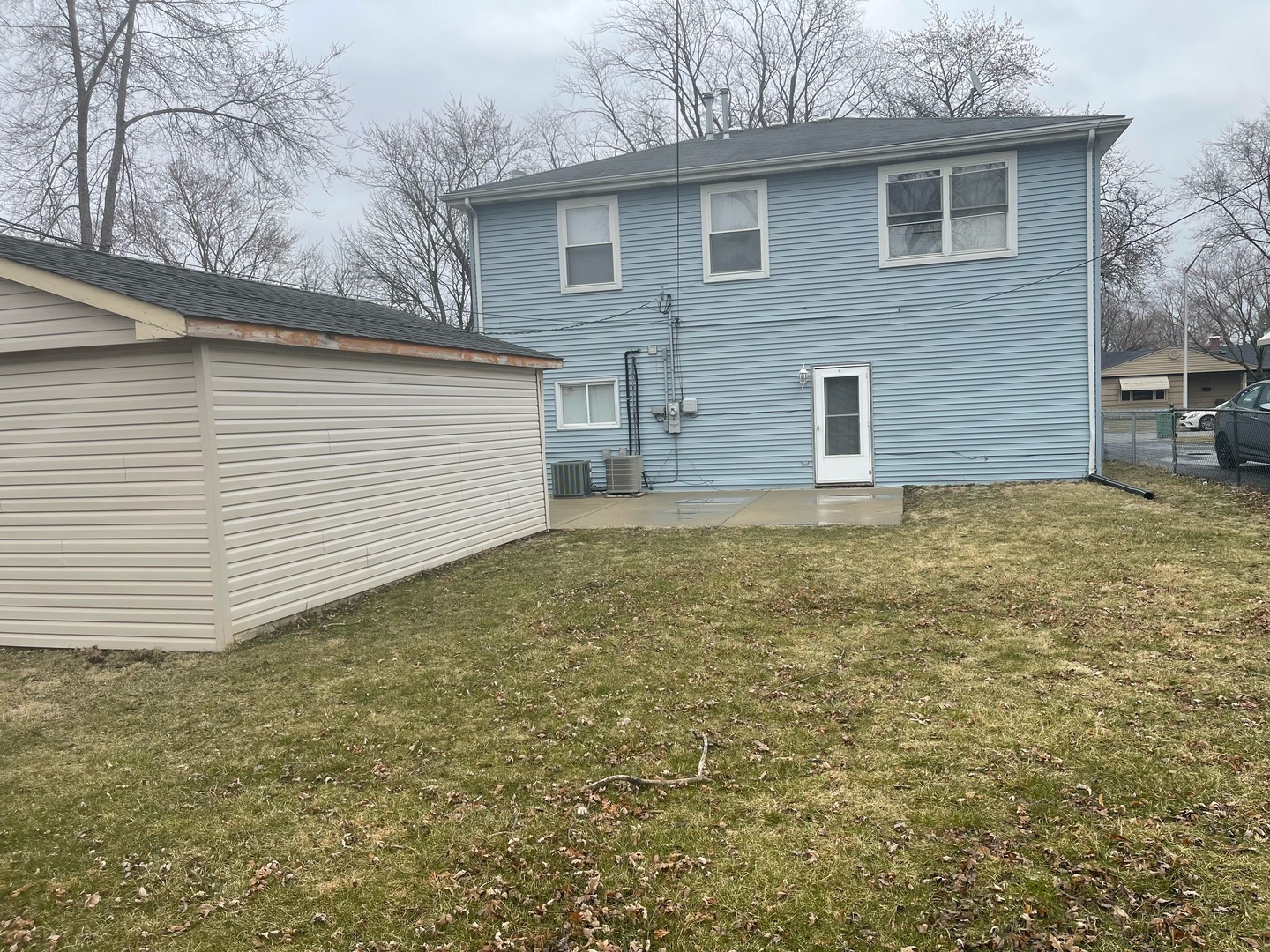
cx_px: 635
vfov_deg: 53.1
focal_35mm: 26
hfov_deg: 67.3
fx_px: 954
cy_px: 476
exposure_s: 1/780
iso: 32
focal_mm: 5.1
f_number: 1.6
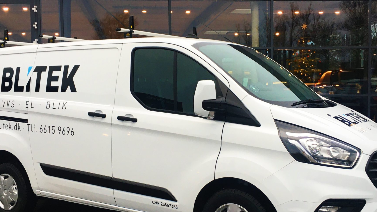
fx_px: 470
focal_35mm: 47
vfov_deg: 25.4
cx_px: 192
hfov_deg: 43.7
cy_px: 109
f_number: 2.2
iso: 25
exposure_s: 1/33
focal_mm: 4.15
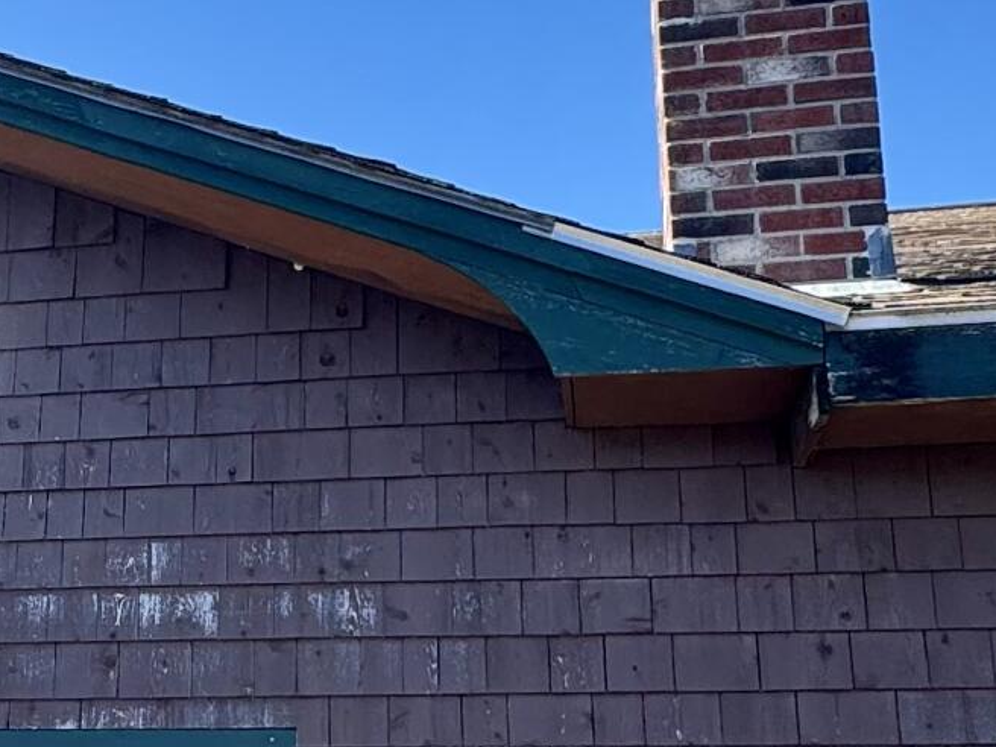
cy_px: 490
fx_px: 1841
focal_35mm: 64
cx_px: 36
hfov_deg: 28.7
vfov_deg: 22.8
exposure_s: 1/384
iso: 40
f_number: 2.2
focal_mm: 2.22
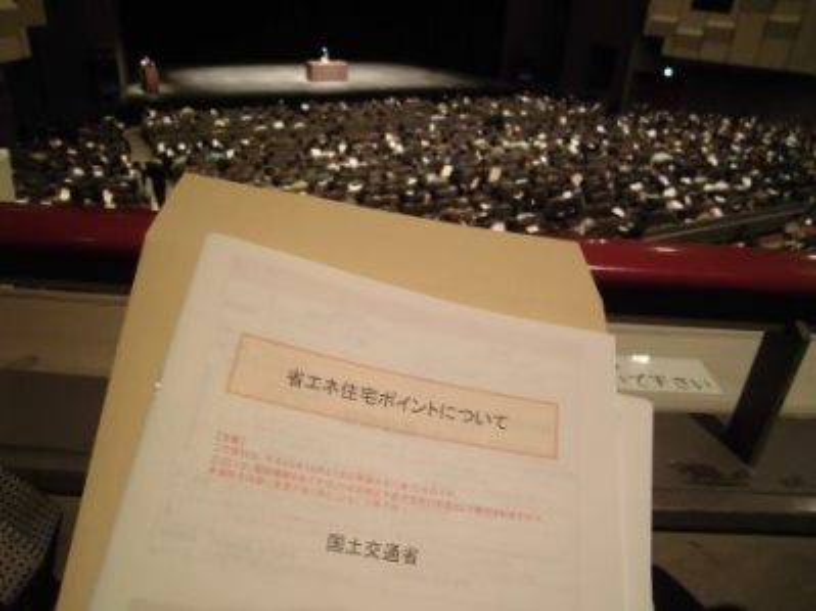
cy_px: 306
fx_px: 613
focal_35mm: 26
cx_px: 408
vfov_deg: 53.0
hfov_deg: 67.3
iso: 400
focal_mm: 4.7
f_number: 2.8
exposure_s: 1/10
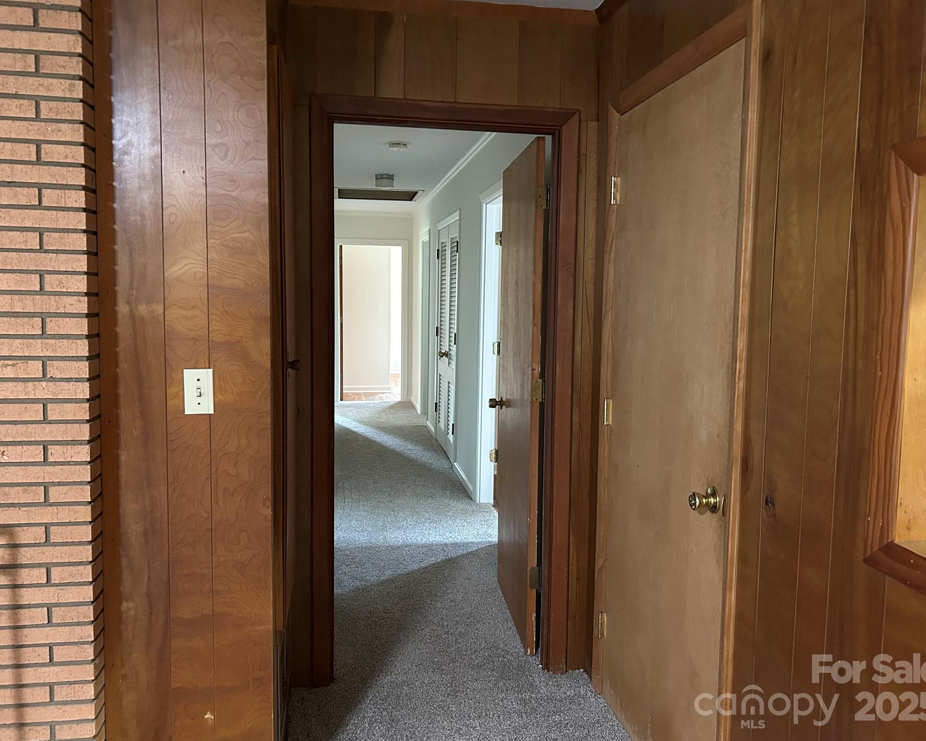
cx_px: 465
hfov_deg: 62.2
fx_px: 767
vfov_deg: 51.5
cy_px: 365
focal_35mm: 28
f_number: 1.5
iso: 500
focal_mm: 5.7
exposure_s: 1/30
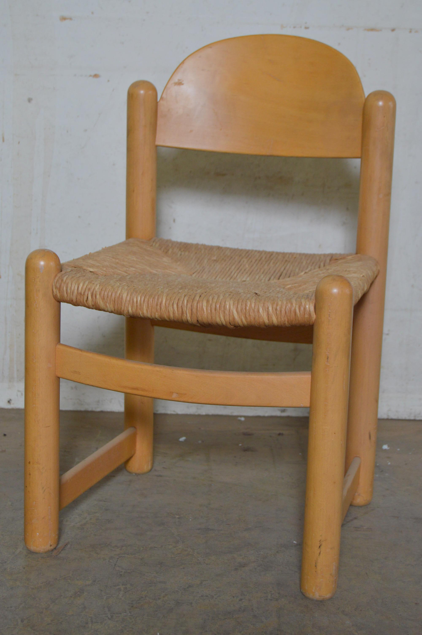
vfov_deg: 29.9
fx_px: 1189
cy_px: 318
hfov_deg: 20.1
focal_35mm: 68
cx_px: 211
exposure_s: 1/60
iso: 400
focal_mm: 45
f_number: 5.6
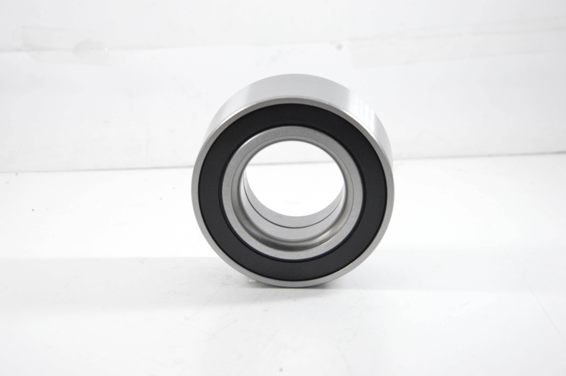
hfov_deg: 19.5
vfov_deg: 13.0
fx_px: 1649
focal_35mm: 105
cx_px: 283
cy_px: 188
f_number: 7.1
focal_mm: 70
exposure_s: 1/100
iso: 3200
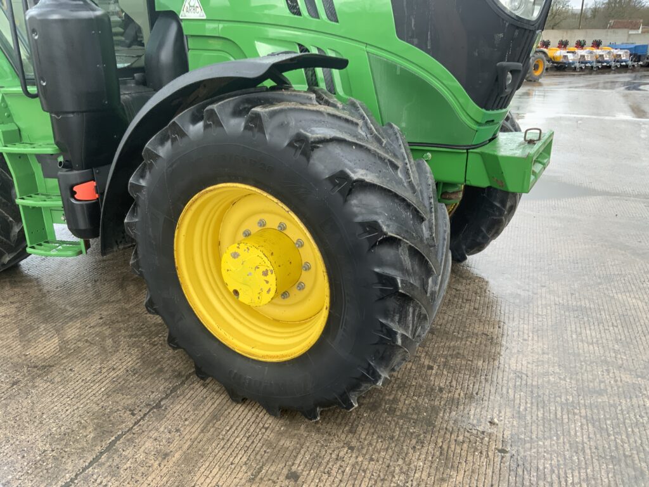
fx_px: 544
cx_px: 324
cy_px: 244
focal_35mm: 29
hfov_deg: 61.7
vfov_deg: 48.2
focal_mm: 3
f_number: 1.8
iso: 16
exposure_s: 1/151
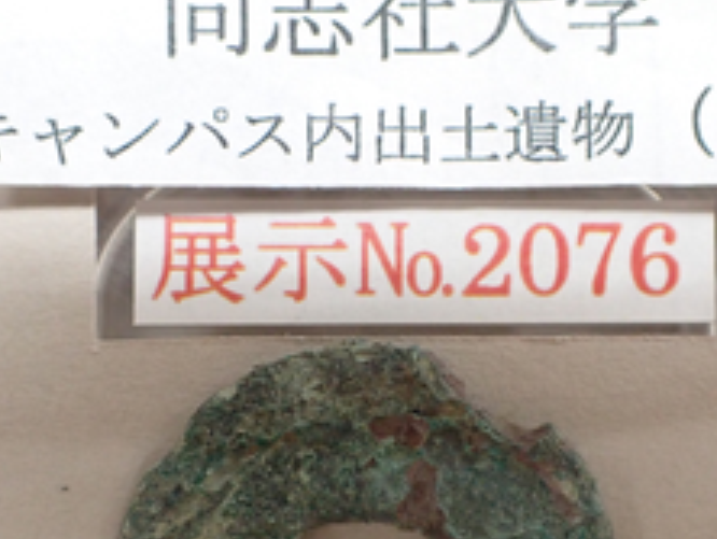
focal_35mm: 54
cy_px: 413
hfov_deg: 35.5
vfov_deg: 26.7
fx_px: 1120
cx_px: 381
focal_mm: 5.4
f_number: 2.3
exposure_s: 1/125
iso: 800
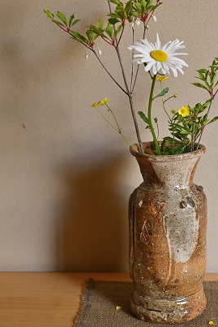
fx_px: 481
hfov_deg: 25.2
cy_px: 163
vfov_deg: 37.5
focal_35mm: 53
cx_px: 171
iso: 400
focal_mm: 35
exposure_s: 1/20
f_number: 5
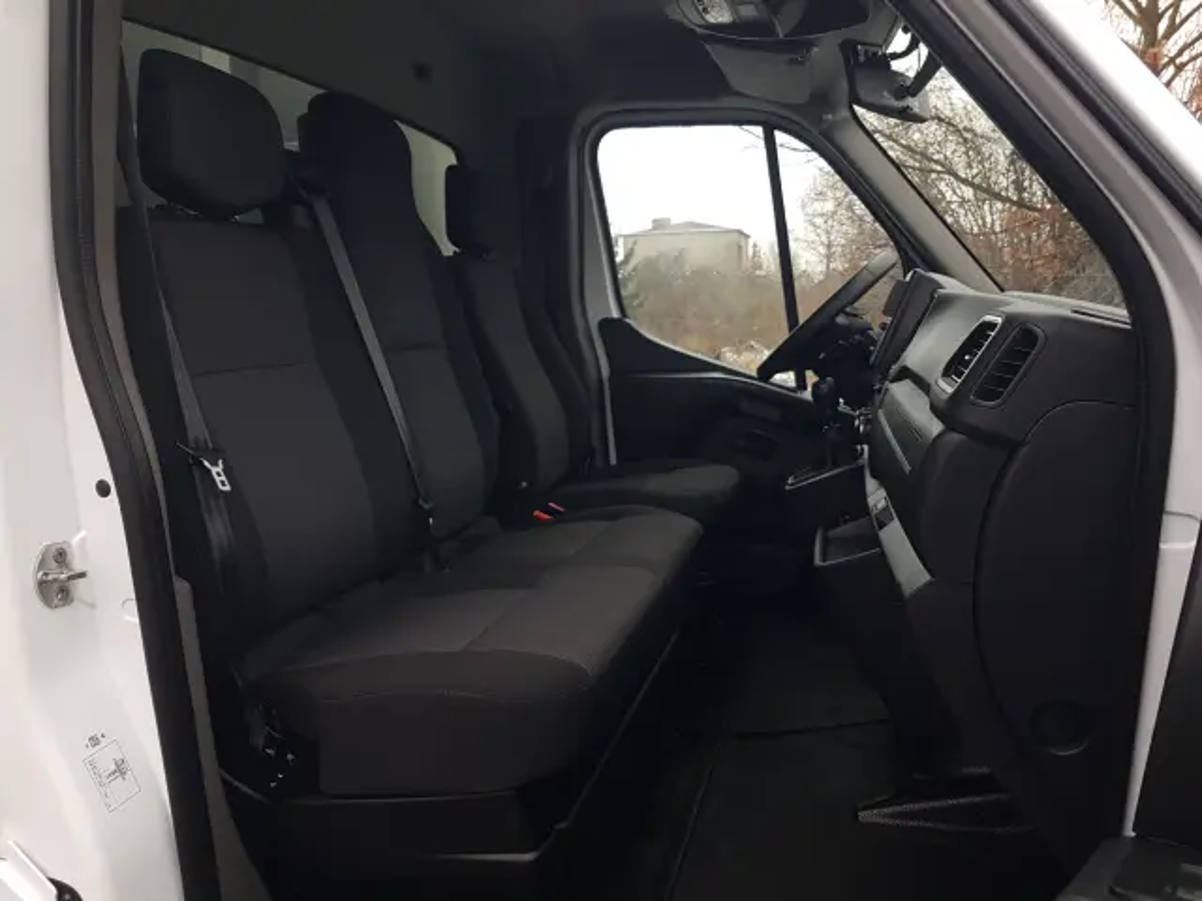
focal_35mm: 26
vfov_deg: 53.1
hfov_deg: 67.3
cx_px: 601
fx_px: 903
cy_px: 450
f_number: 1.7
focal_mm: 4.2
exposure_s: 1/100
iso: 64
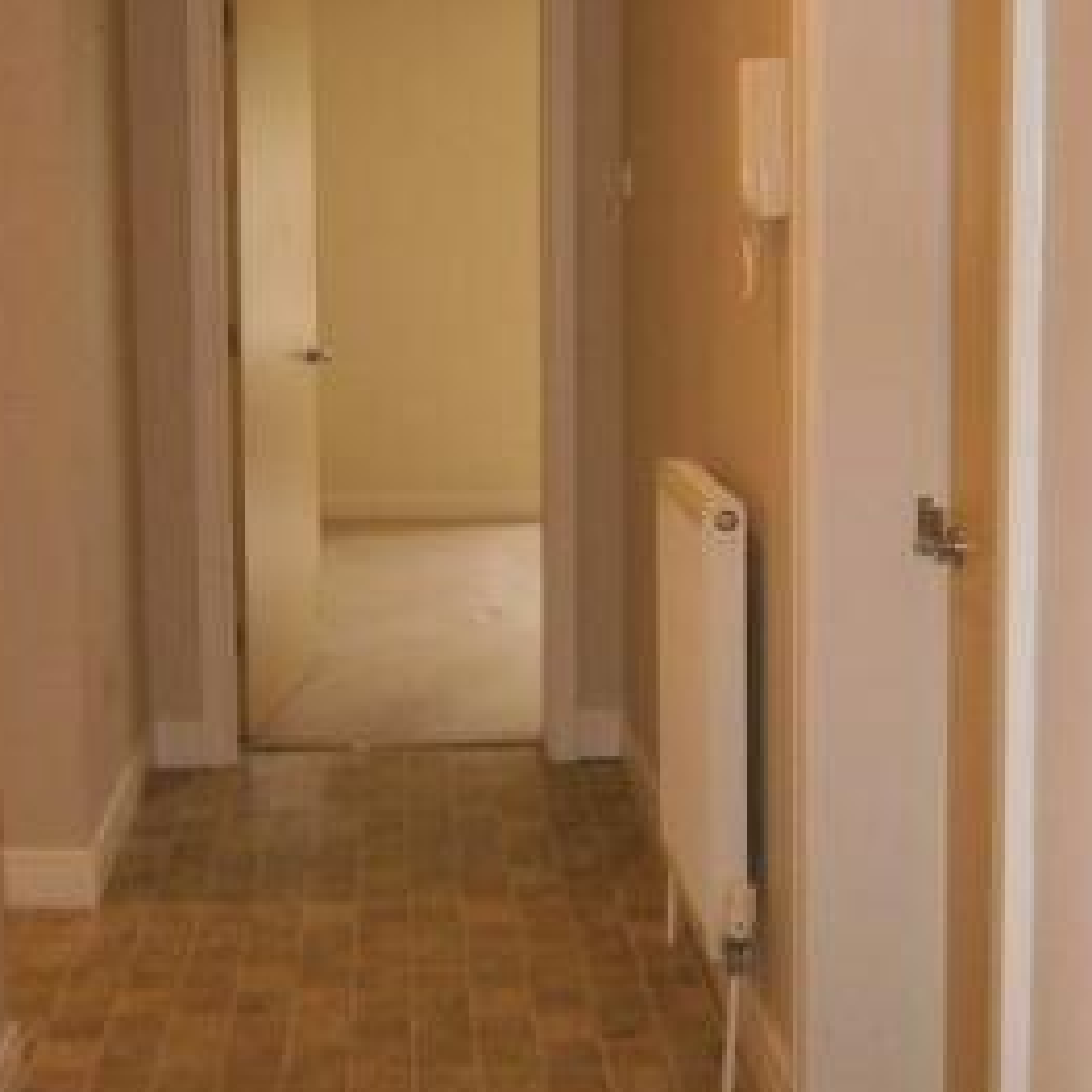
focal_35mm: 51
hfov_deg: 32.9
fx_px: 1820
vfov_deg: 33.1
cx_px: 318
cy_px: 367
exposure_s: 1/30
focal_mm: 4.7
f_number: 2.8
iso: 200
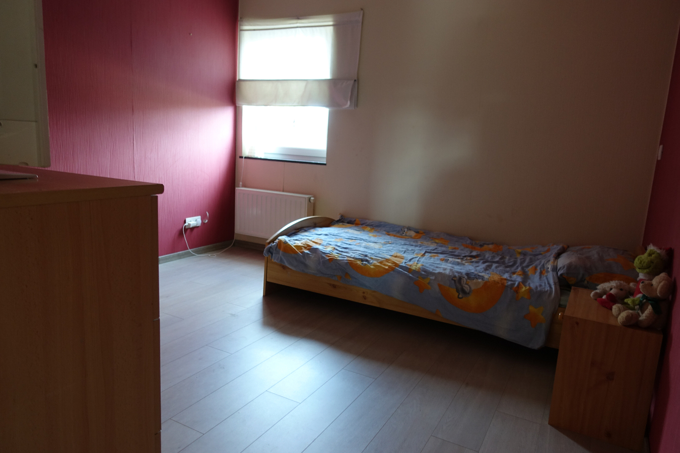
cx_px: 340
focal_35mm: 24
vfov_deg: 53.1
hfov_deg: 73.7
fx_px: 453
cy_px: 226
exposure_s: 1/30
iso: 200
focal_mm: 8.8
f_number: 1.8
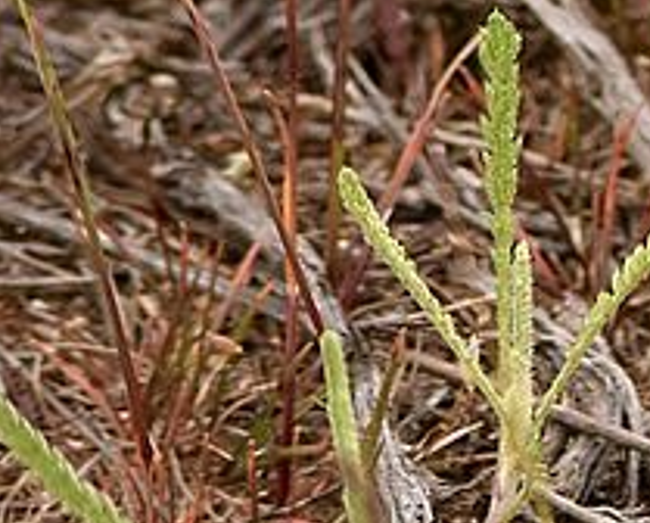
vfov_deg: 1.5
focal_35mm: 1035
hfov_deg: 1.9
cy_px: -497
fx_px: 19948
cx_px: 2121
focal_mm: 110
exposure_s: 1/640
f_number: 6.3
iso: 250
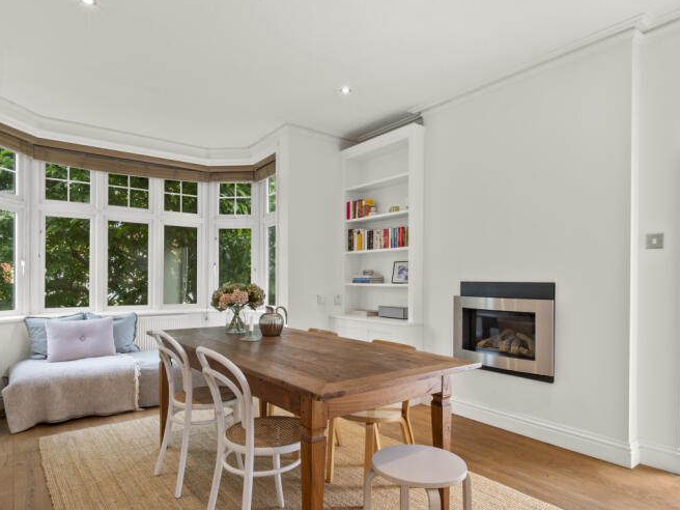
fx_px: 413
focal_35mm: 21
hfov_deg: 79.0
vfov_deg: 63.0
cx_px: 333
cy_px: 299
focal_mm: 14
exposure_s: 1/2
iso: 200
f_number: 16
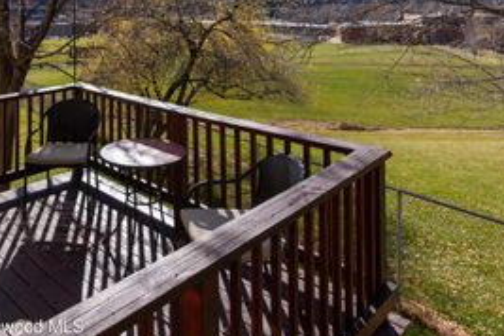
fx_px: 433
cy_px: 41
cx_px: 230
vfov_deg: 39.7
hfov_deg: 60.3
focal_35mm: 31
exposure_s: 1/640
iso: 100
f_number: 5
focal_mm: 16.5
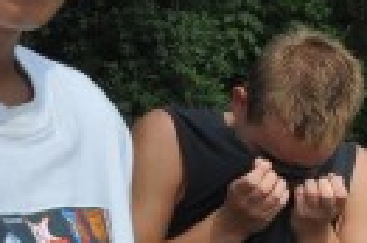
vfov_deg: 4.6
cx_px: 731
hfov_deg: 6.8
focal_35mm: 294
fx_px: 2993
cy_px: 364
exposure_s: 1/500
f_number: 11
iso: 320
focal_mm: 32
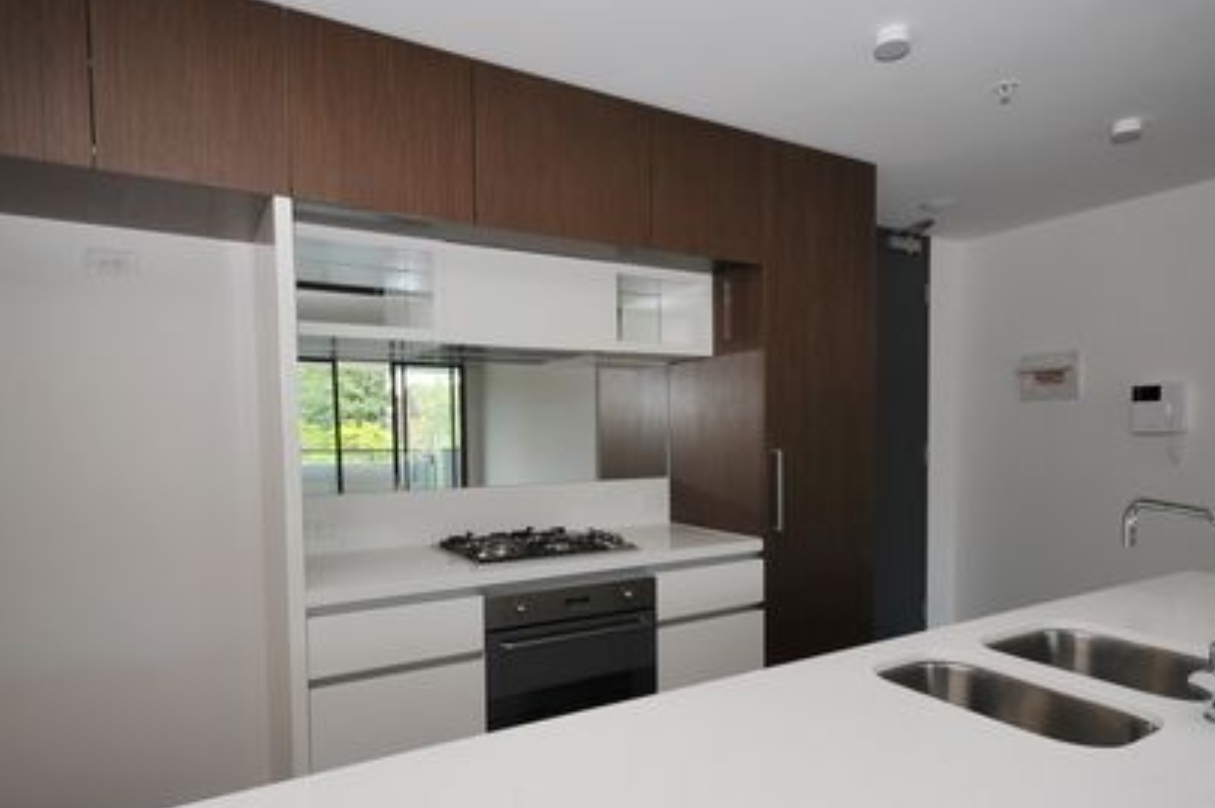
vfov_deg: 55.8
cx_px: 646
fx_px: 761
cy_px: 441
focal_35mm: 23
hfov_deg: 77.1
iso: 200
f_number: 8
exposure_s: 1/60
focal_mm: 13
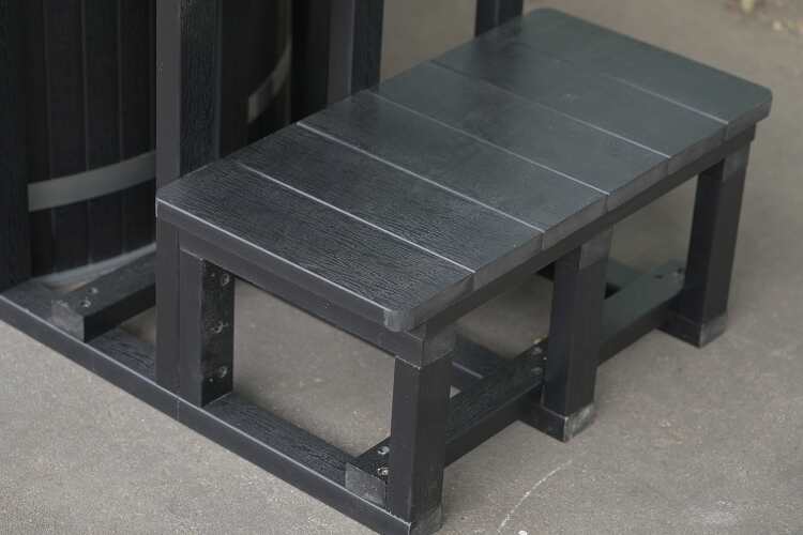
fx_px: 2342
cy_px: 268
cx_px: 402
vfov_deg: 13.0
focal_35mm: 105
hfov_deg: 19.5
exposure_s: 1/125
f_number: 5
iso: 400
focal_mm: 105
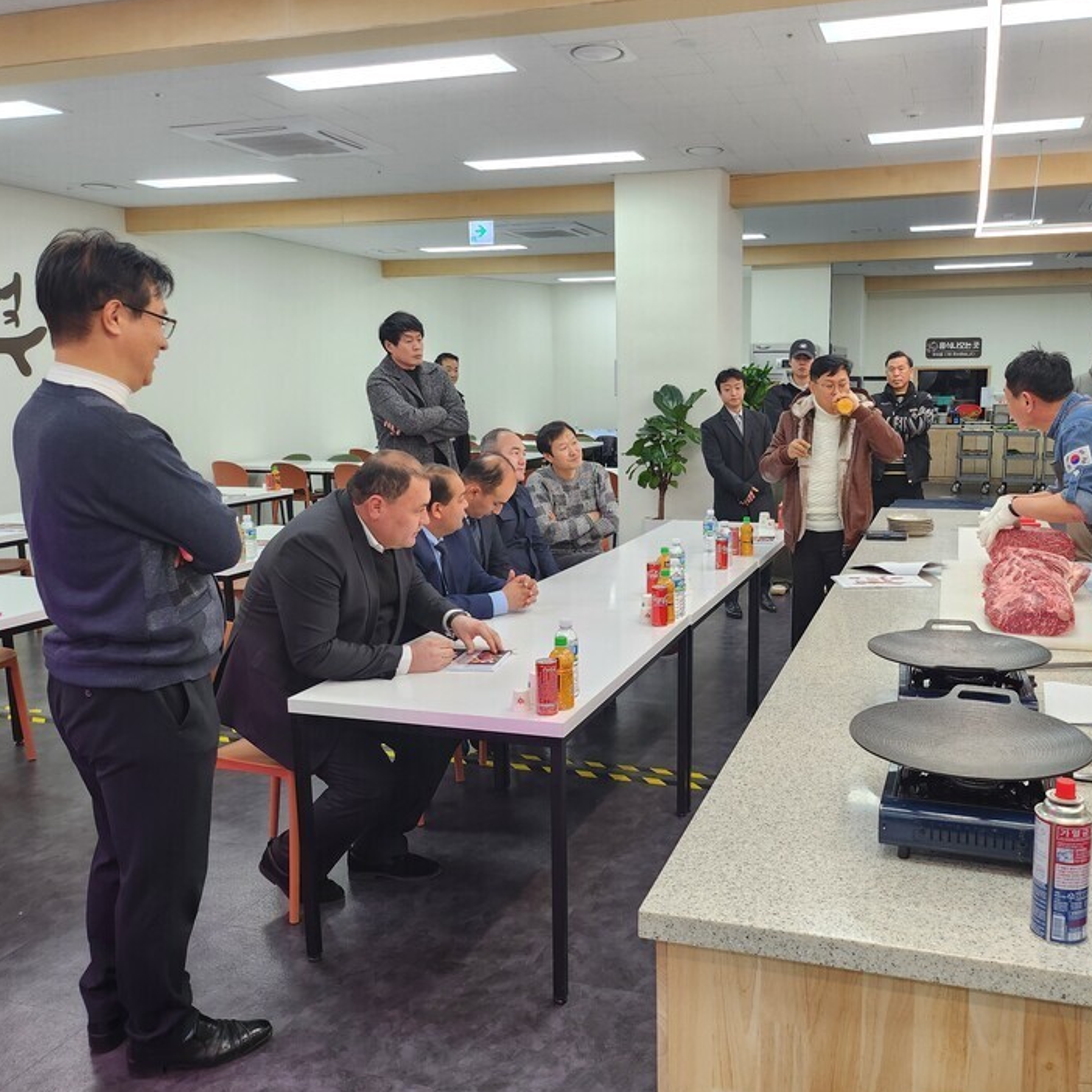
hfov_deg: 55.3
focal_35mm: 29
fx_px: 1035
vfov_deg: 55.6
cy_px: 551
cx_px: 639
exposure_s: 1/120
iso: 125
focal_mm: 5
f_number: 1.8
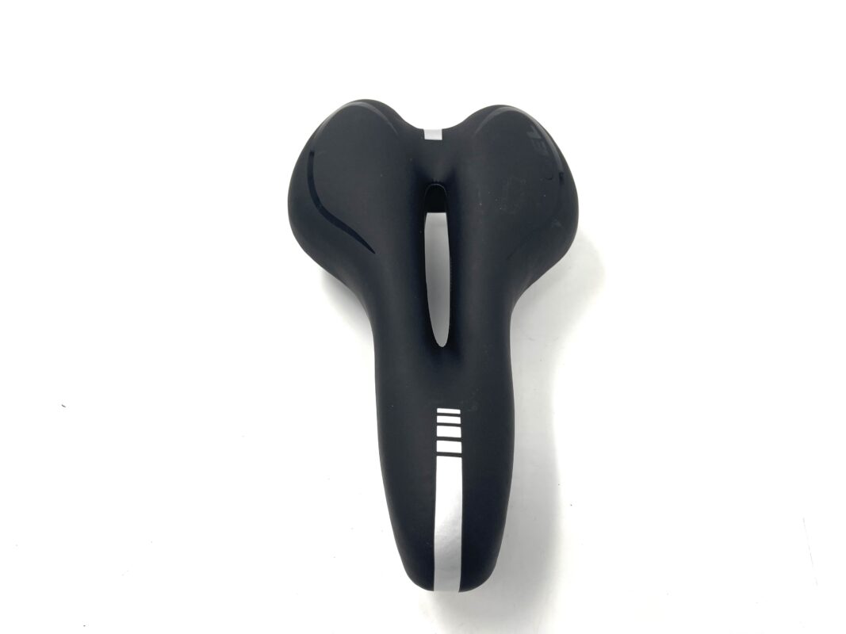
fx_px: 635
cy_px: 317
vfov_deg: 53.1
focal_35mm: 26
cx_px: 423
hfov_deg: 67.3
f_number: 1.6
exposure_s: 1/445
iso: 32
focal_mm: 5.1
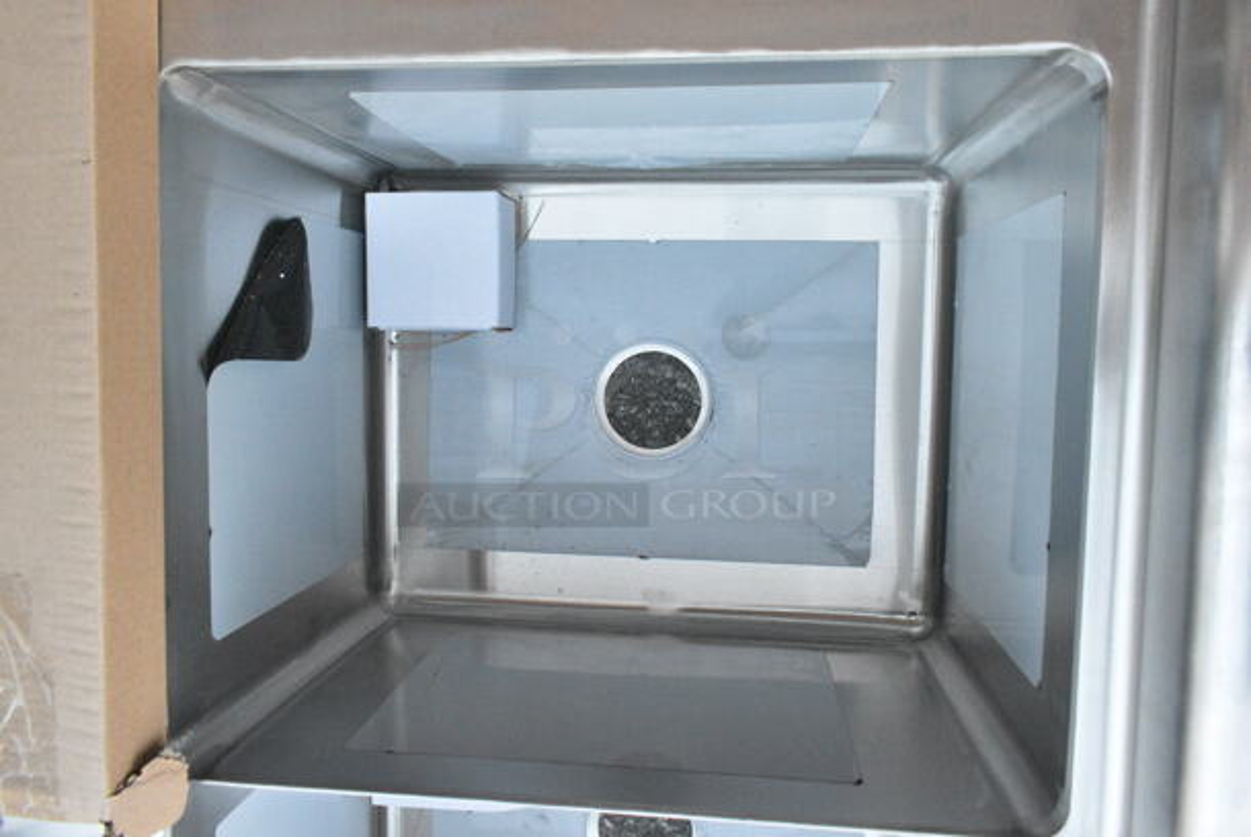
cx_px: 626
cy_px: 418
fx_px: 939
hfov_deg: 67.3
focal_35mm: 27
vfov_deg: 48.0
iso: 6400
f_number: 10
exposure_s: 1/400
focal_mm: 18
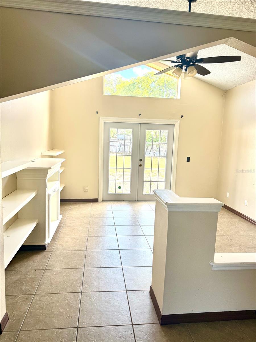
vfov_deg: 71.6
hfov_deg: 56.8
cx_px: 128
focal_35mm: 24
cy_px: 171
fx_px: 237
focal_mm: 6.76
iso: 100
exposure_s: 1/251
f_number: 1.78
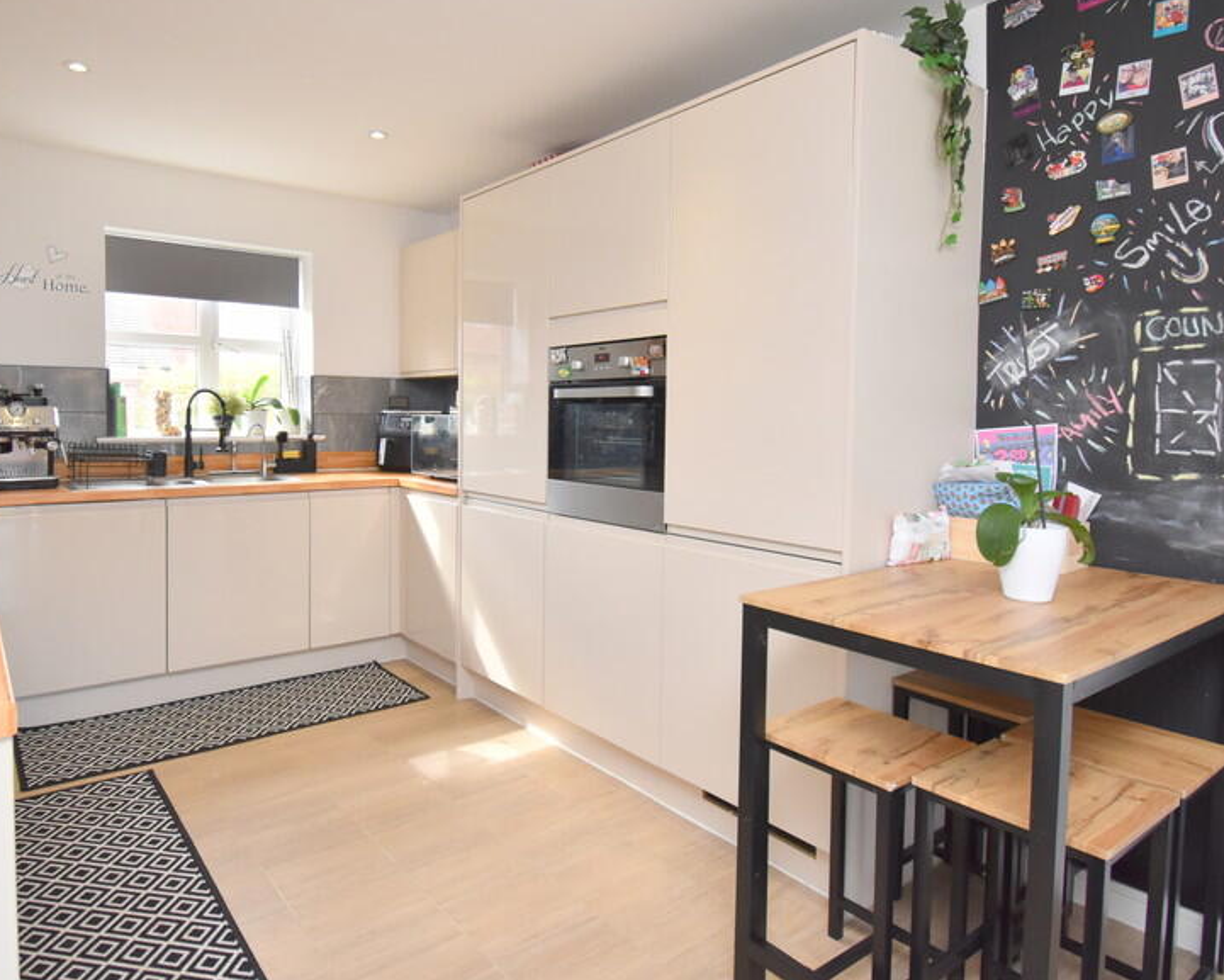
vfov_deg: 68.0
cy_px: 448
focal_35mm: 20
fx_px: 725
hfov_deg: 79.8
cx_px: 518
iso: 800
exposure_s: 1/160
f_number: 4.5
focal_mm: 10
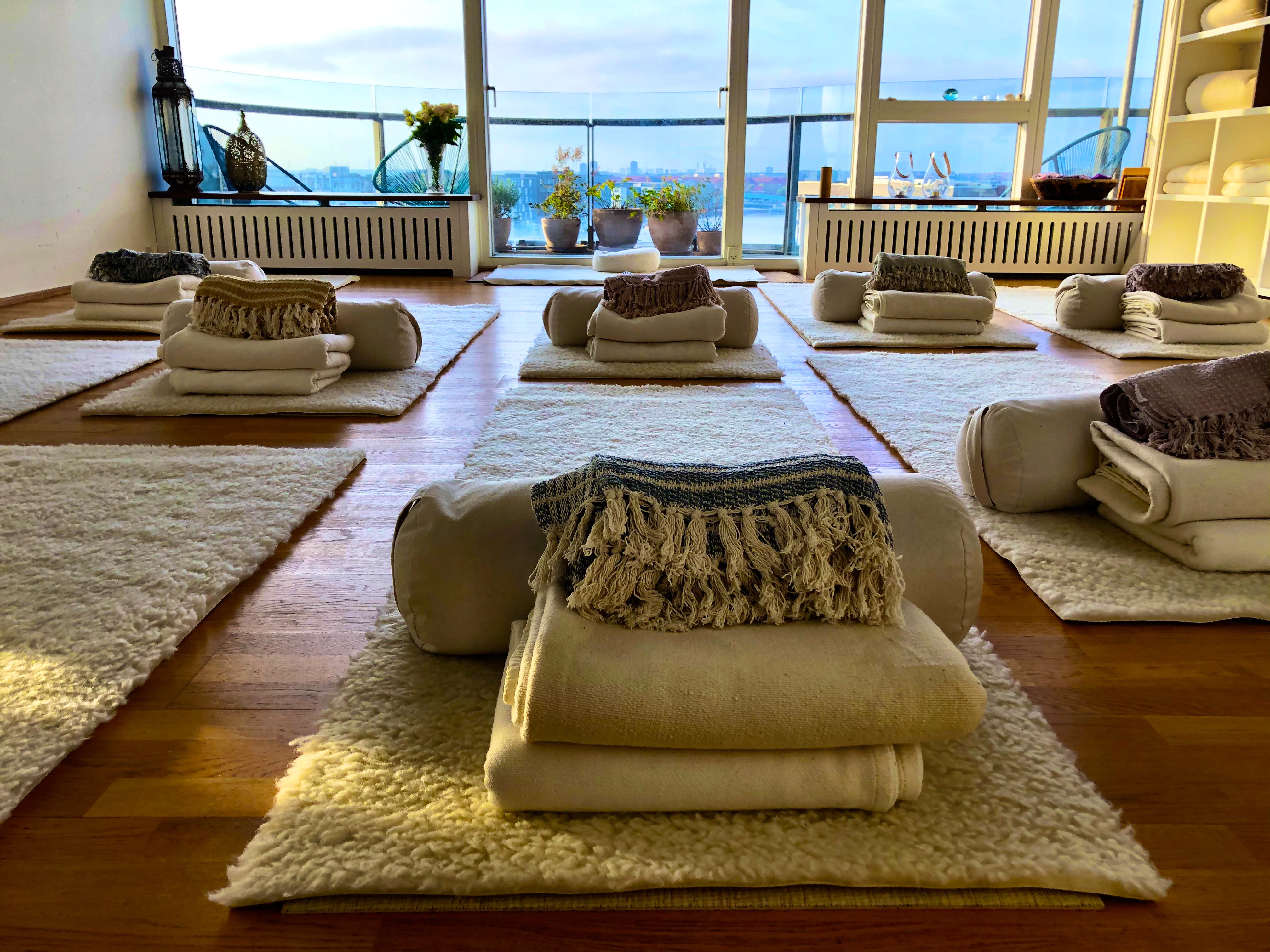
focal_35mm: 28
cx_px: 635
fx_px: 1027
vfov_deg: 49.7
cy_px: 476
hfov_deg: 63.4
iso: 32
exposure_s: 1/120
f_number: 1.8
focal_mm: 4
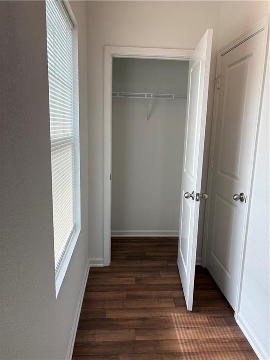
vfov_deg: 67.3
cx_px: 135
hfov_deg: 53.1
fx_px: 270
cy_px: 180
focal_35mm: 26
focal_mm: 5.96
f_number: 1.6
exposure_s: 1/120
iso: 64
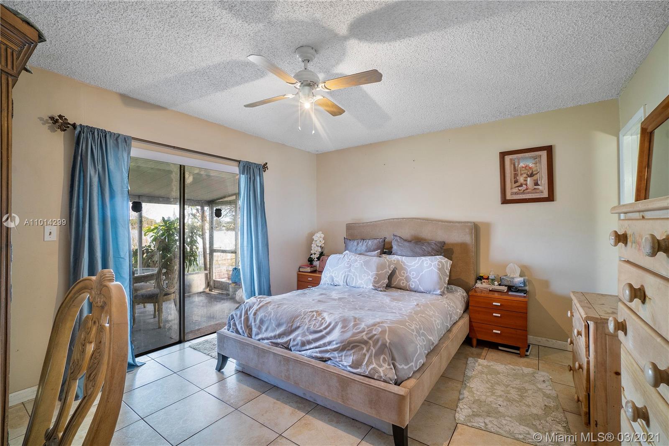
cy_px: 223
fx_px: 279
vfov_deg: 77.3
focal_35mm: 15
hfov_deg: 100.4
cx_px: 334
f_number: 11
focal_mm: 10
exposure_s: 1/2
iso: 320
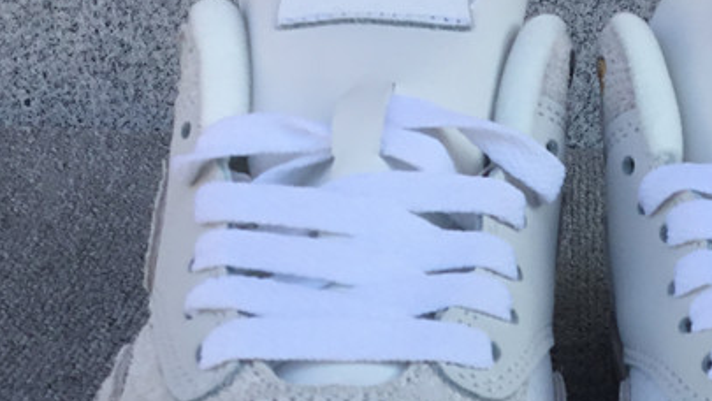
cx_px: 592
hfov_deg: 27.5
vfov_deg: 15.8
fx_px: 1416
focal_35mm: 75
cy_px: 414
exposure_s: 1/458
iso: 25
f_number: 2.4
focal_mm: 3.3
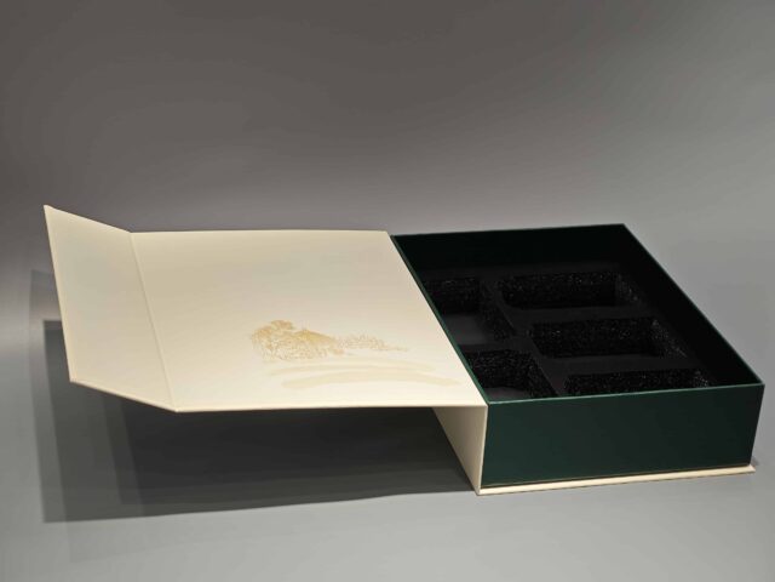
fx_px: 1679
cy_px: 291
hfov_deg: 26.0
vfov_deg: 19.6
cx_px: 388
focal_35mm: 75
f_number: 2
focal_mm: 10.1
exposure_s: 1/100
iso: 80
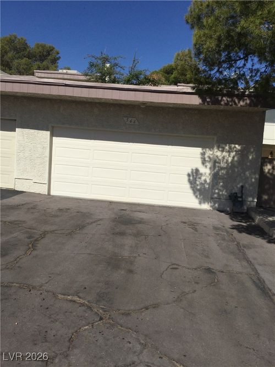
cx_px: 138
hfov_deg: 45.4
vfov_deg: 58.4
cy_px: 184
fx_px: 328
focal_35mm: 31
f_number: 2.4
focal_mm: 3.3
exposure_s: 1/3704
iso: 25
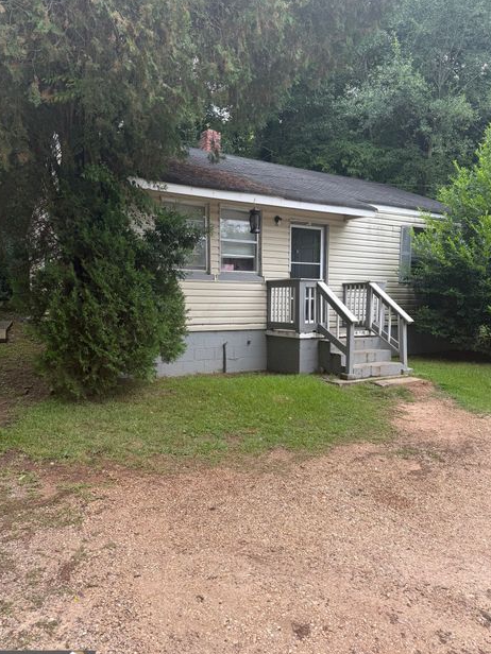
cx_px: 255
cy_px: 332
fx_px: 492
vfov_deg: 67.3
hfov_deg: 53.0
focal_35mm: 26
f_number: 1.78
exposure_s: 1/637
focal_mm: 6.76
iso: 80
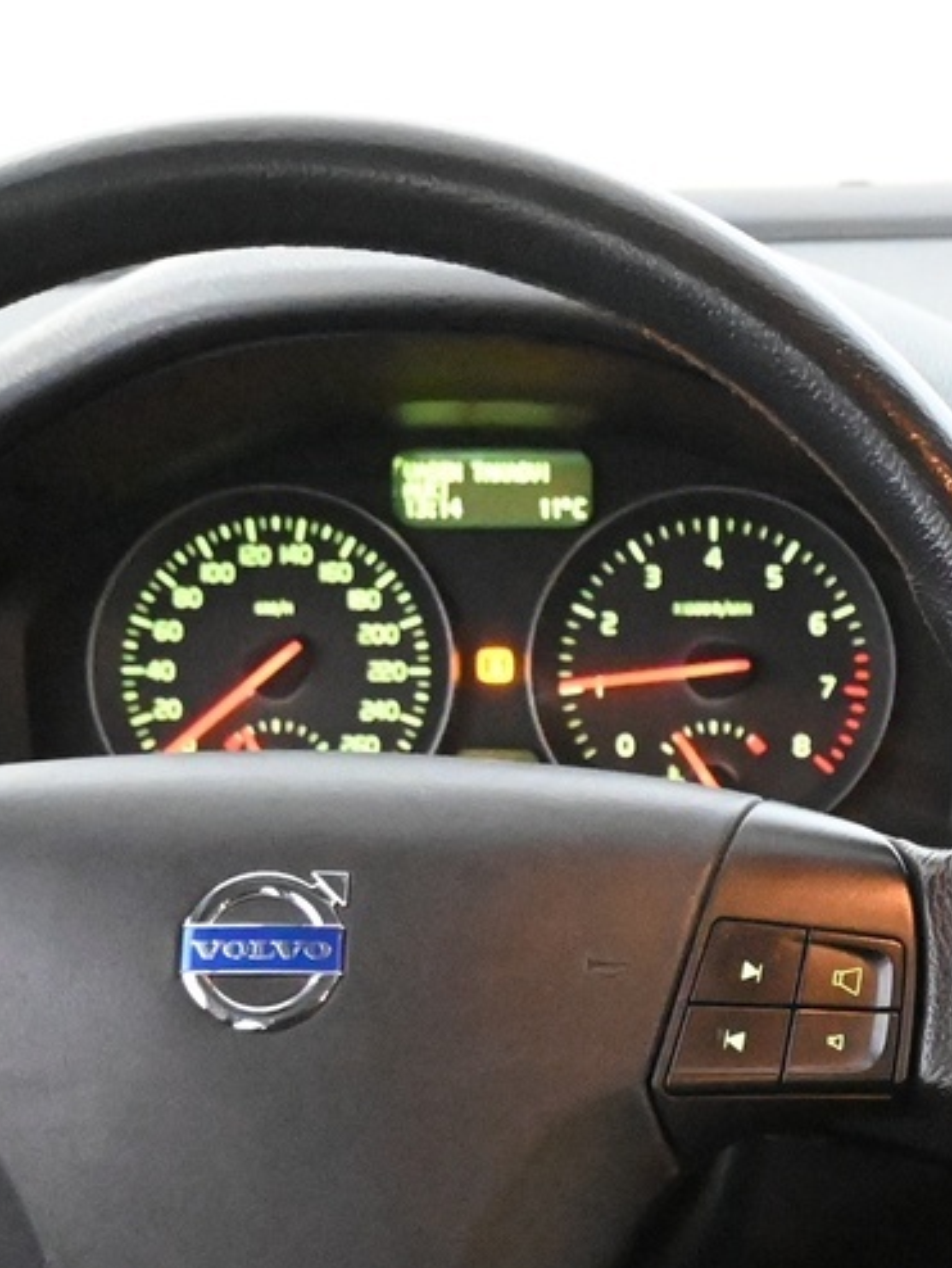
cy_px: 1132
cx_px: 1011
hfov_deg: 13.7
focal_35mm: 106
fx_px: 3897
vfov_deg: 18.2
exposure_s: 1/50
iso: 12800
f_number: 4
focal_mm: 22.5
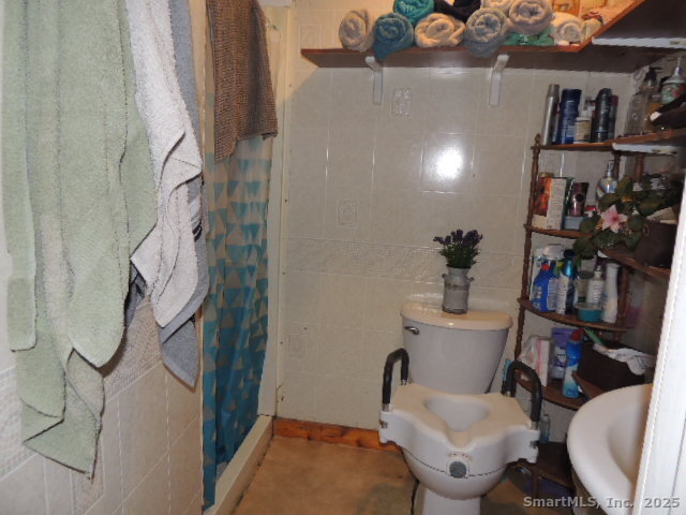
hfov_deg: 71.6
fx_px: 476
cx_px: 343
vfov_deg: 56.8
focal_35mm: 24
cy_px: 258
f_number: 3
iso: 200
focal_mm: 4.3
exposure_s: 1/30
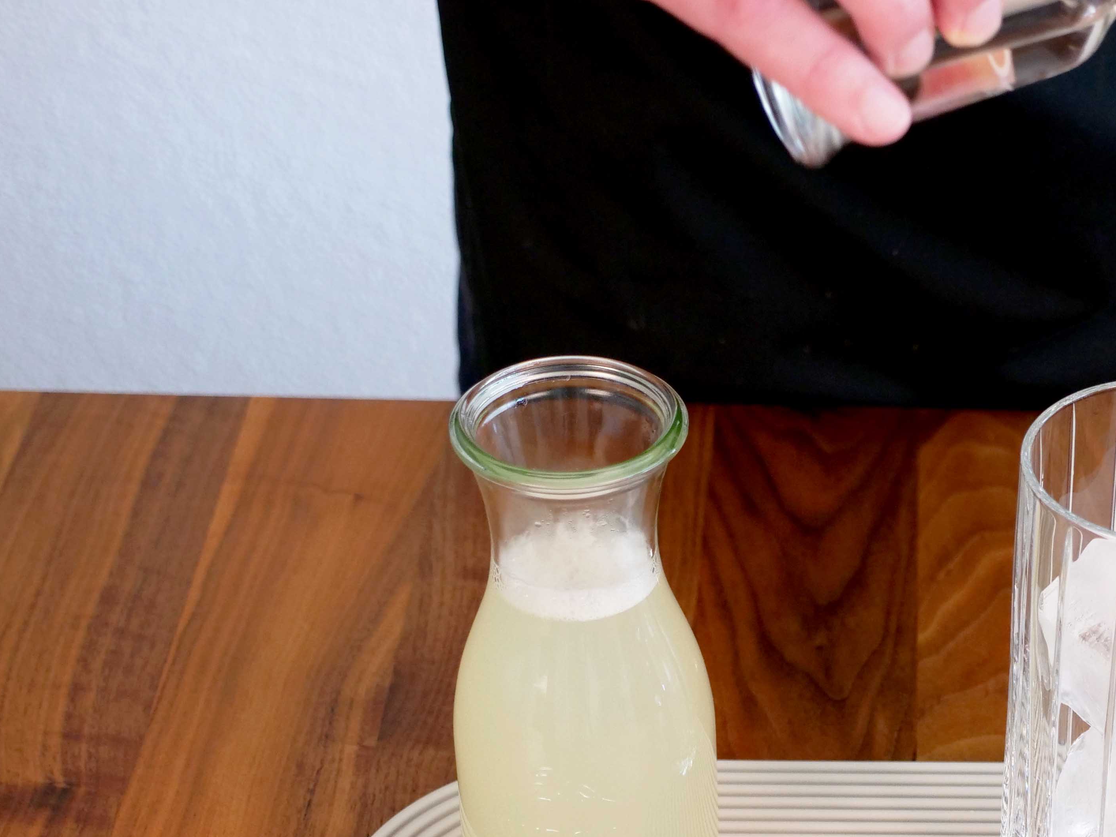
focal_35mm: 99
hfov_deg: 19.7
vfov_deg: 14.9
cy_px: 609
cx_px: 850
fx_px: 3192
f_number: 2.8
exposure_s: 1/60
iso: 800
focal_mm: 27
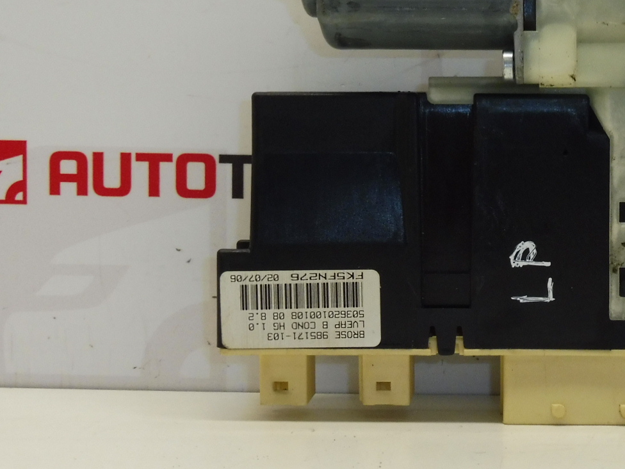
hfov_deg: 22.1
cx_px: 594
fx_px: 1553
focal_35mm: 86
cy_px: 227
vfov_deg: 17.2
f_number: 3.5
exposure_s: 1/80
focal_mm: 7.4
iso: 200
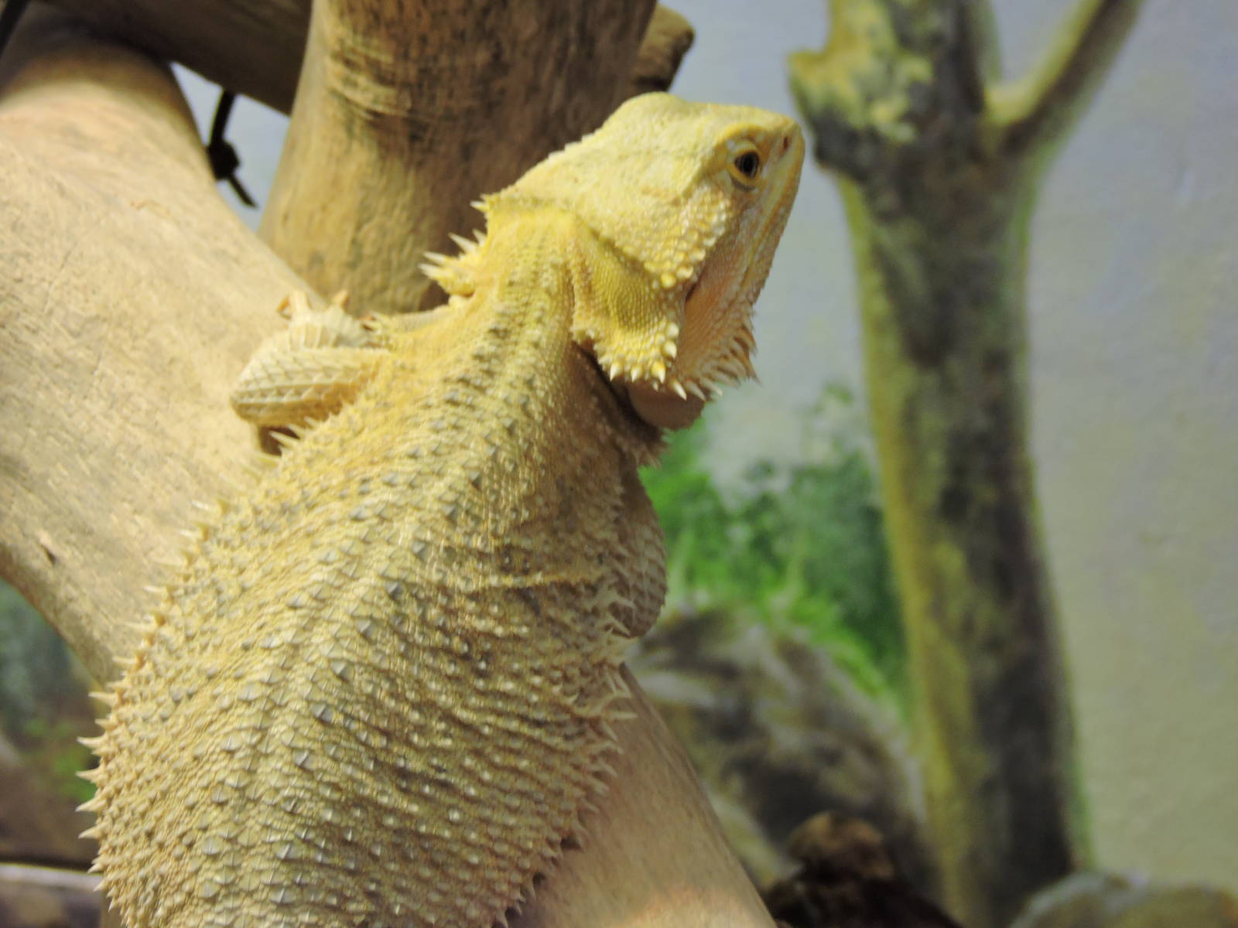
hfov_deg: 14.6
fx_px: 4828
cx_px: 619
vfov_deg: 11.0
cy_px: 464
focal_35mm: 135
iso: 400
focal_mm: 24.1
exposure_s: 1/30
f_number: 4.3
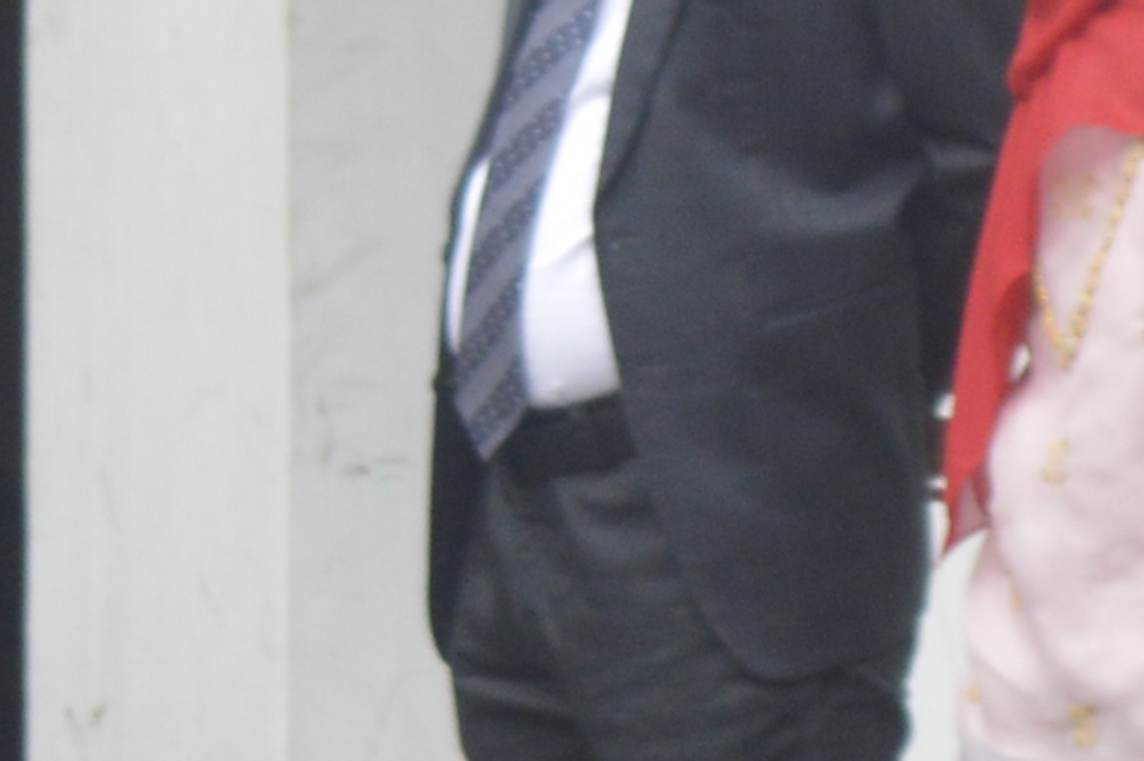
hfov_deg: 3.2
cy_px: -424
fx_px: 20288
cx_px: -99
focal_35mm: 639
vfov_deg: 2.1
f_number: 5.6
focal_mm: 55
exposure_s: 1/125
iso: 360
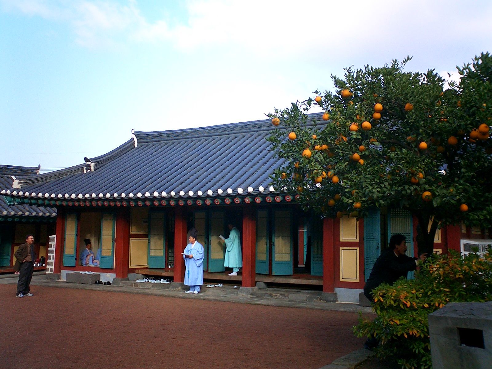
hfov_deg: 50.1
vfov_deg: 38.7
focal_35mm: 37
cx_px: 246
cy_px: 184
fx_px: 526
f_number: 3.5
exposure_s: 1/250
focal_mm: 5.6
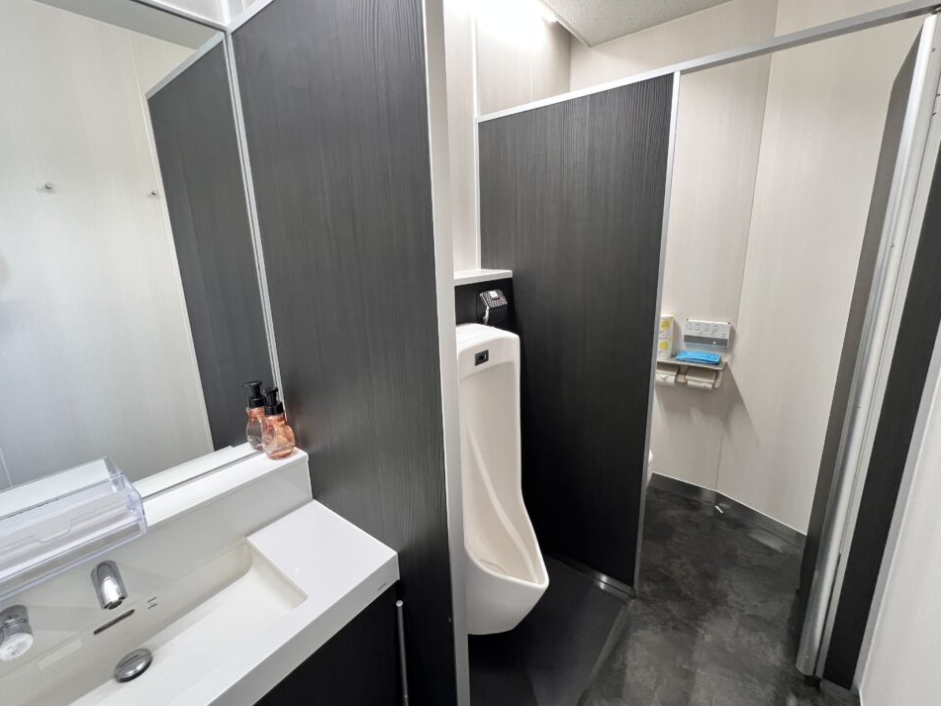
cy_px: 340
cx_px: 465
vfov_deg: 85.6
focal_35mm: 14
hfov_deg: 102.1
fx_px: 381
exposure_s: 1/50
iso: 320
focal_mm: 1.57
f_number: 1.8
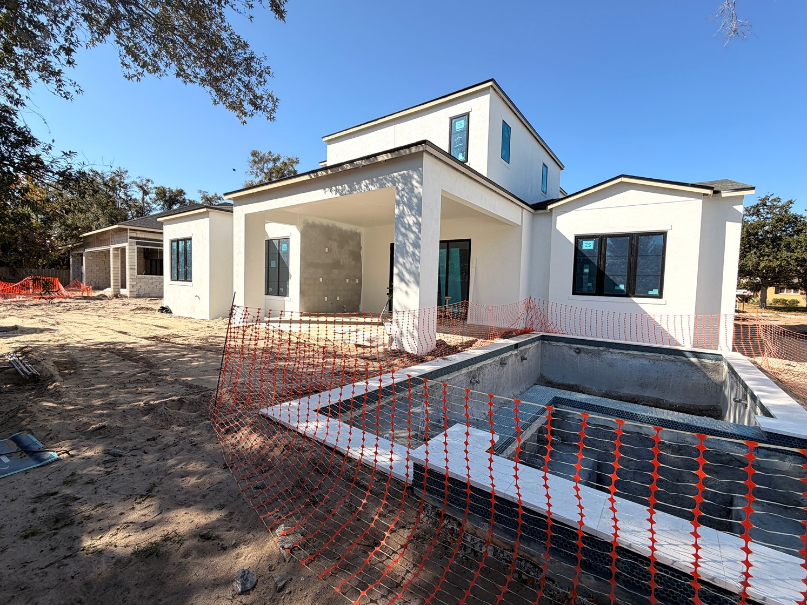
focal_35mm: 15
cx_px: 423
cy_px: 299
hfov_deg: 98.1
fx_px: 350
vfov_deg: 81.8
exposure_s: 1/770
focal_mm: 2.22
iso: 25
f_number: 2.2
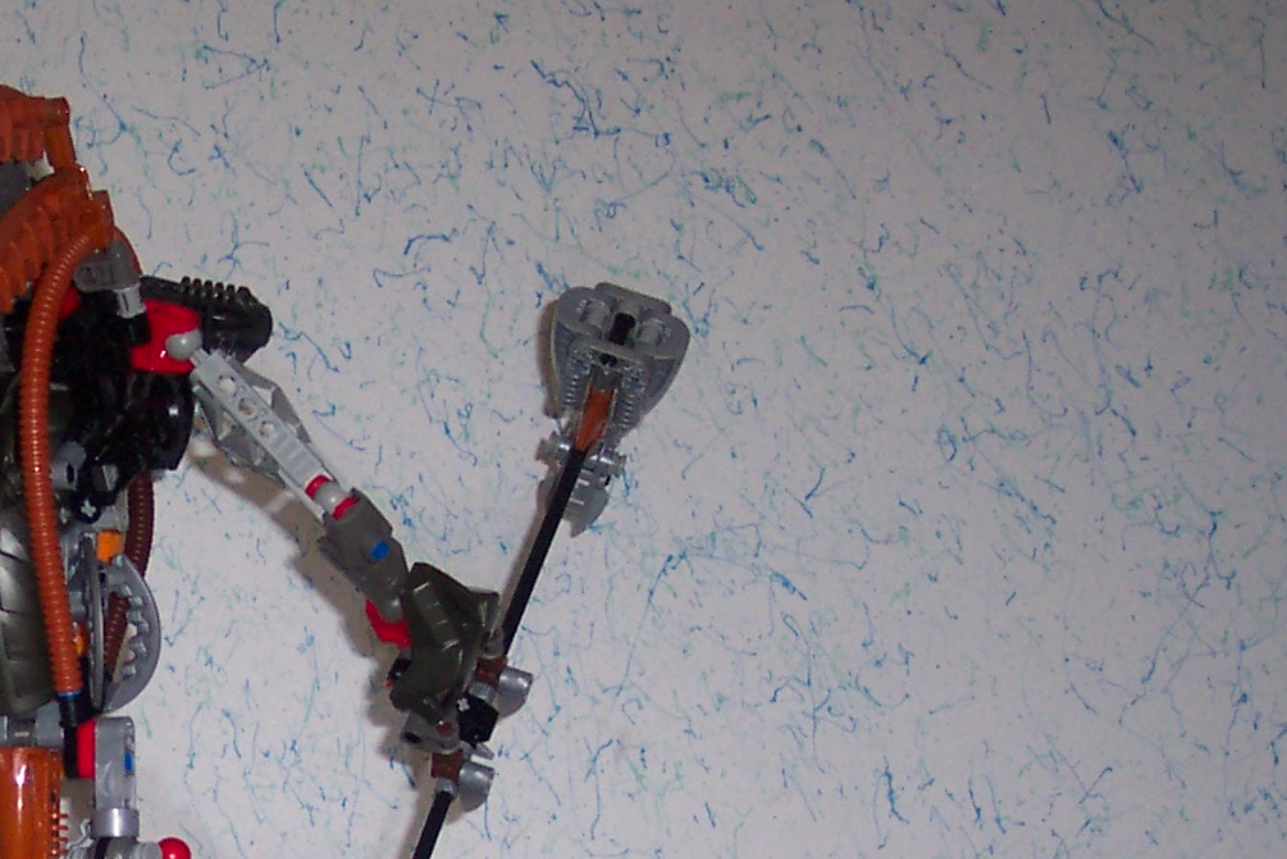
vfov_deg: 16.4
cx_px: 5
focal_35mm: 81
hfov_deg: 24.0
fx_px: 2896
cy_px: 914
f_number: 2.8
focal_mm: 8
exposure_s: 1/30
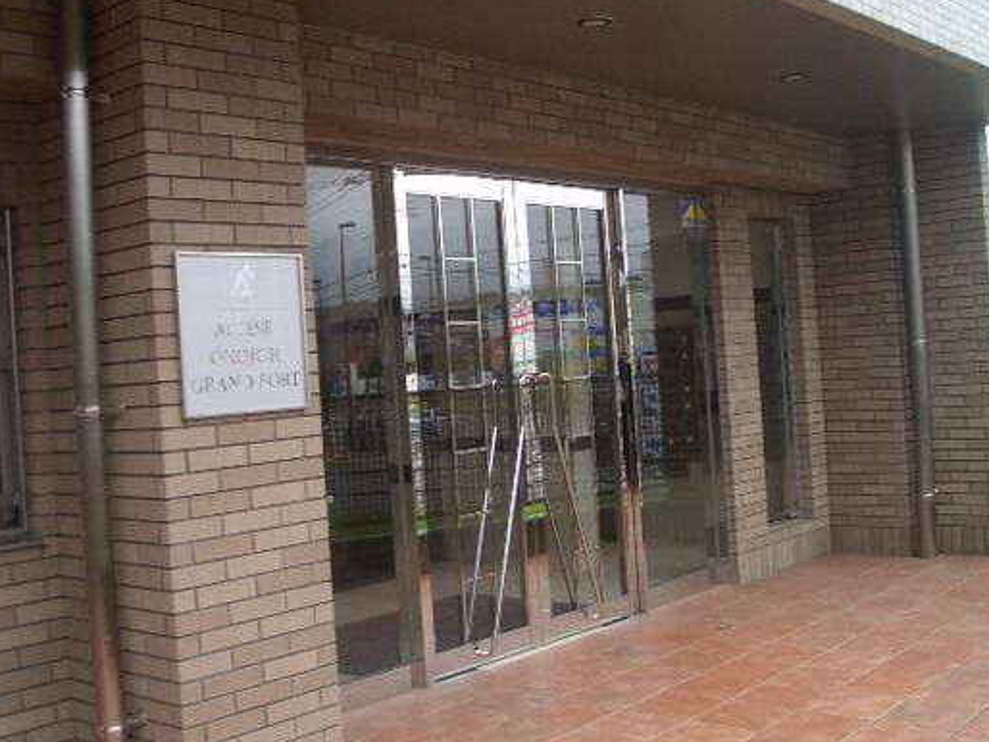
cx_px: 466
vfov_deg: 34.4
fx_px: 1201
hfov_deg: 44.8
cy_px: 348
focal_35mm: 42
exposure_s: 1/125
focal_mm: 4.8
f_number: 4
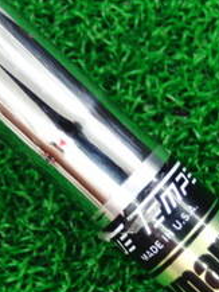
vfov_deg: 18.0
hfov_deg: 13.6
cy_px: 199
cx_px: 163
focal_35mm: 109
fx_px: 919
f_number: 3.6
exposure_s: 1/30
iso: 400
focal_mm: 6.42
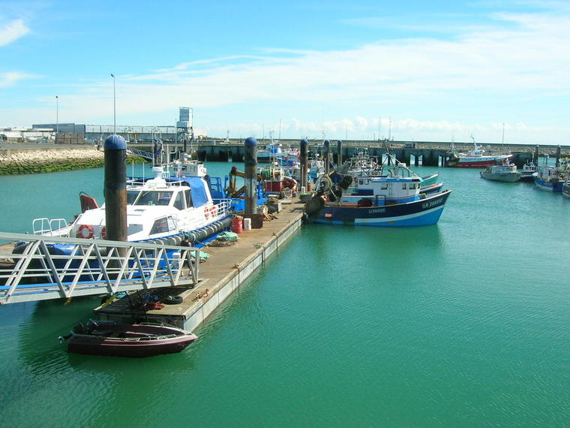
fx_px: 560
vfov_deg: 41.8
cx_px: 285
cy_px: 214
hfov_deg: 54.0
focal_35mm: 34
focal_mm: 5.7
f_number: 4.9
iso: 50
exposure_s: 1/306
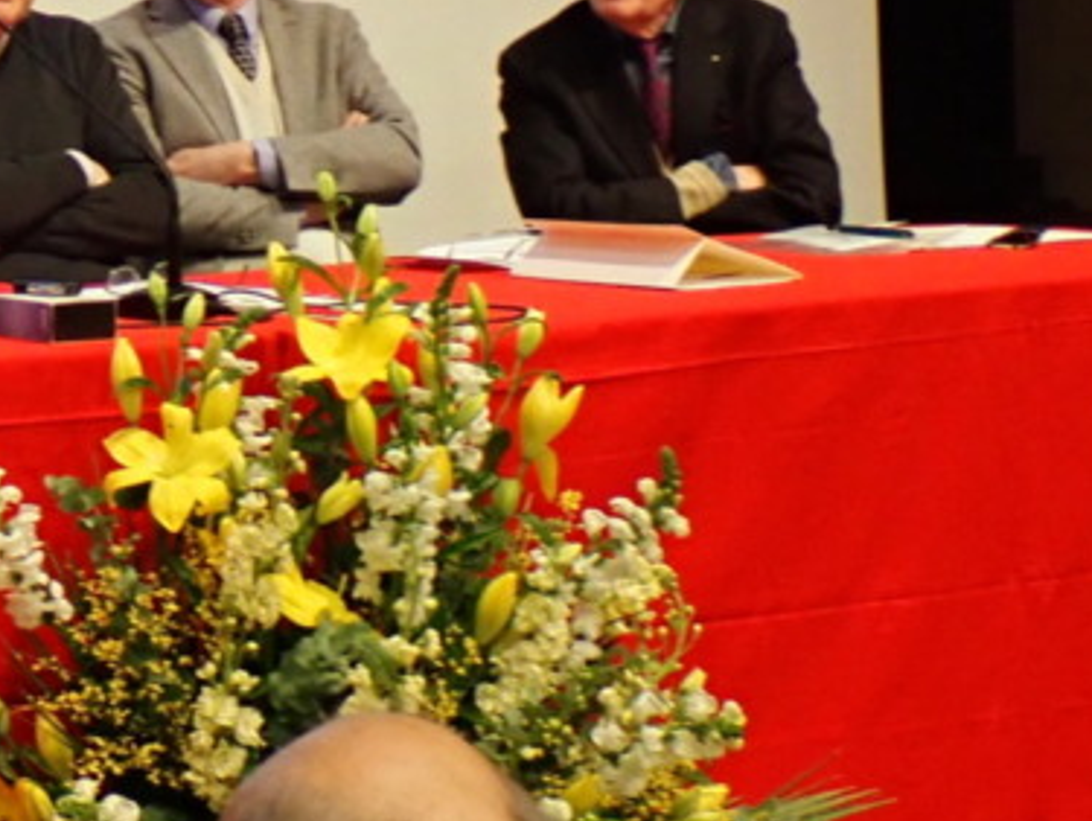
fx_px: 4736
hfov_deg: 12.6
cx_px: -408
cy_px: 210
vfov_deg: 9.9
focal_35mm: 150
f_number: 2.9
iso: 250
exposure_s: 1/40
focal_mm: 7.84
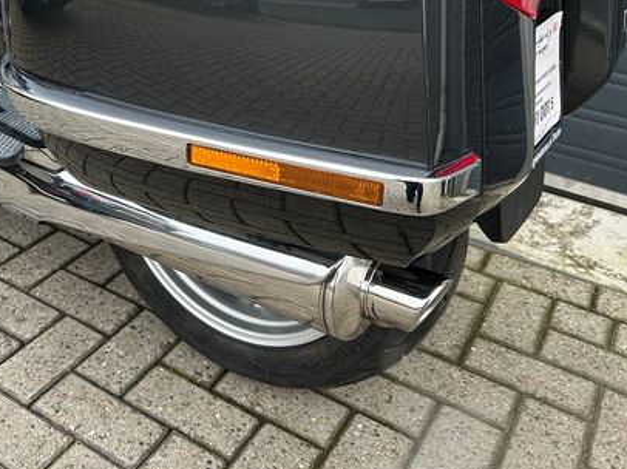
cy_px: 122
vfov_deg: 34.4
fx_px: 742
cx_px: 150
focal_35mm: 41
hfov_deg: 44.2
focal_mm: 5.7
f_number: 1.5
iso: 40
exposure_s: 1/121
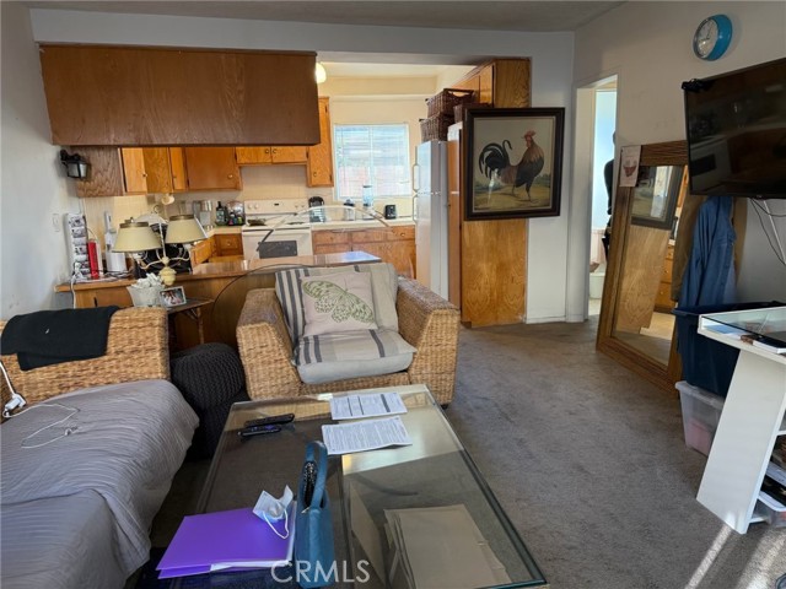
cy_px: 294
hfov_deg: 71.6
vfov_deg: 56.8
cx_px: 393
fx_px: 545
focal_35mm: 24
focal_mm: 6.76
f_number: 1.78
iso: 200
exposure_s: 1/121
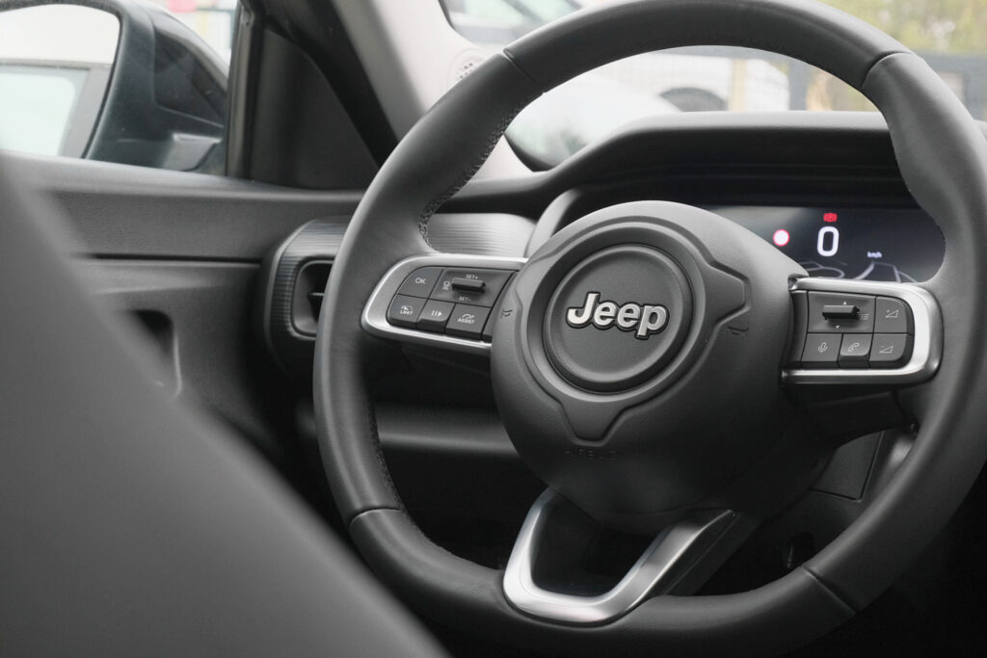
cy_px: 329
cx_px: 494
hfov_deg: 29.7
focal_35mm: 68
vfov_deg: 20.0
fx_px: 1864
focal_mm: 45
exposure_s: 1/100
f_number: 8
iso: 2000
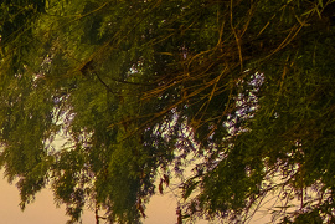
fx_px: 1303
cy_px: 352
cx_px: -395
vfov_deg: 9.5
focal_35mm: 140
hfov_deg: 12.4
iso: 200
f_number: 8
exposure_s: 1/160
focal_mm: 18
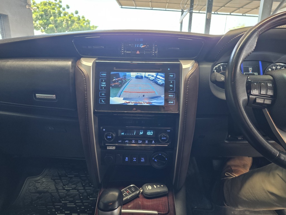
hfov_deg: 73.9
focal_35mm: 23
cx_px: 143
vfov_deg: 58.9
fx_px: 190
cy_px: 108
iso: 250
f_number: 1.7
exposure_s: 1/100
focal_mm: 6.25
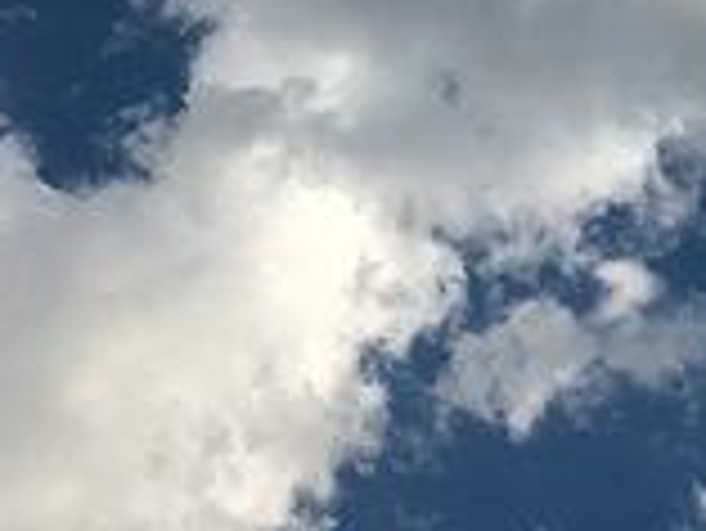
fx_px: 2408
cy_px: -104
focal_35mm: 118
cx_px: 684
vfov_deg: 12.3
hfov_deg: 16.4
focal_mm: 4.15
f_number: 2.2
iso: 25
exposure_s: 1/1326
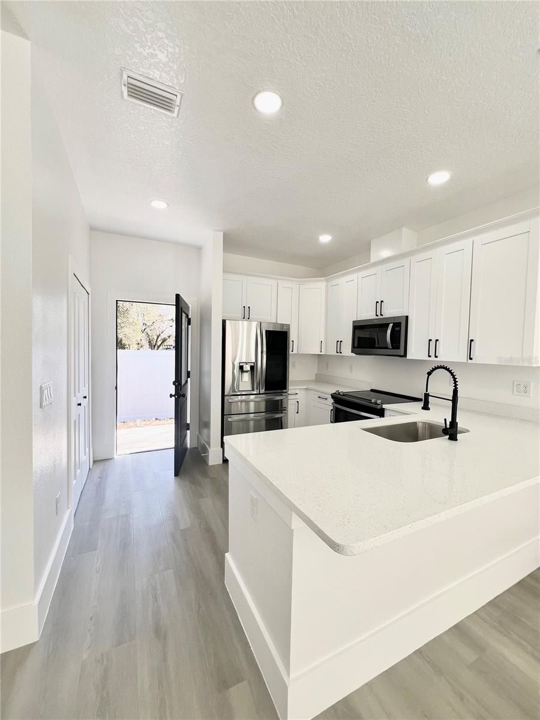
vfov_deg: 106.2
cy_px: 360
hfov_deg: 89.9
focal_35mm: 13
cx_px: 270
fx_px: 270
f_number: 1.8
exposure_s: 1/144
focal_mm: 1.57
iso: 32
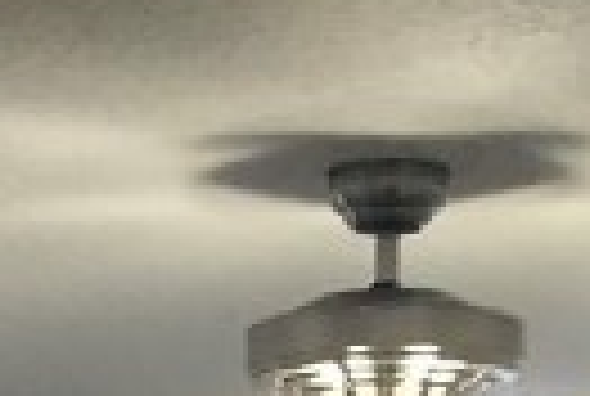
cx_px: -36
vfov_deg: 5.3
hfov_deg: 9.0
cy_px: 1660
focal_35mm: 227
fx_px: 3729
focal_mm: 3.99
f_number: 1.8
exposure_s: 1/20
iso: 40
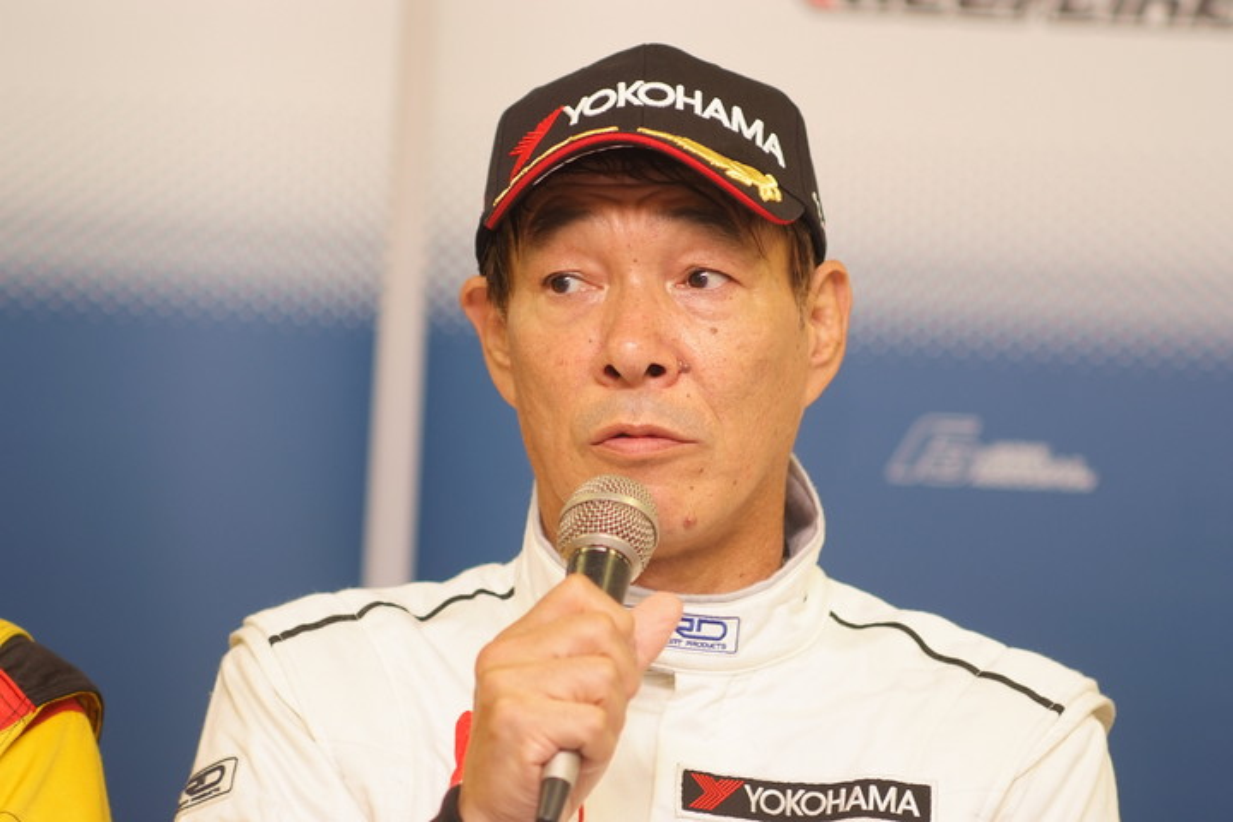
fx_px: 5411
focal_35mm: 158
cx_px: 616
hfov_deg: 13.0
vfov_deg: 8.7
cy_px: 411
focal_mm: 105
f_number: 2.5
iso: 400
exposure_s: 1/125
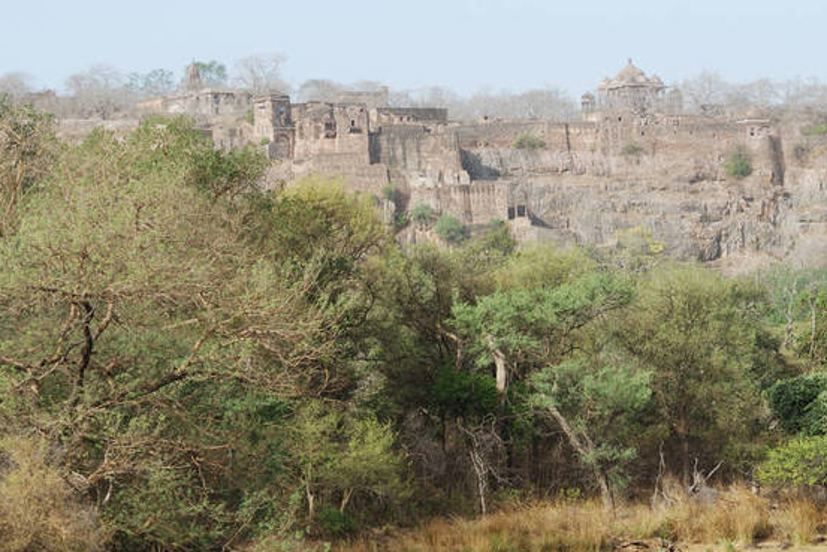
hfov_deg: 13.5
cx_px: 435
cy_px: 274
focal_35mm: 152
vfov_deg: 9.0
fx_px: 3492
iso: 100
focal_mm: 80
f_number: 9
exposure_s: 1/125
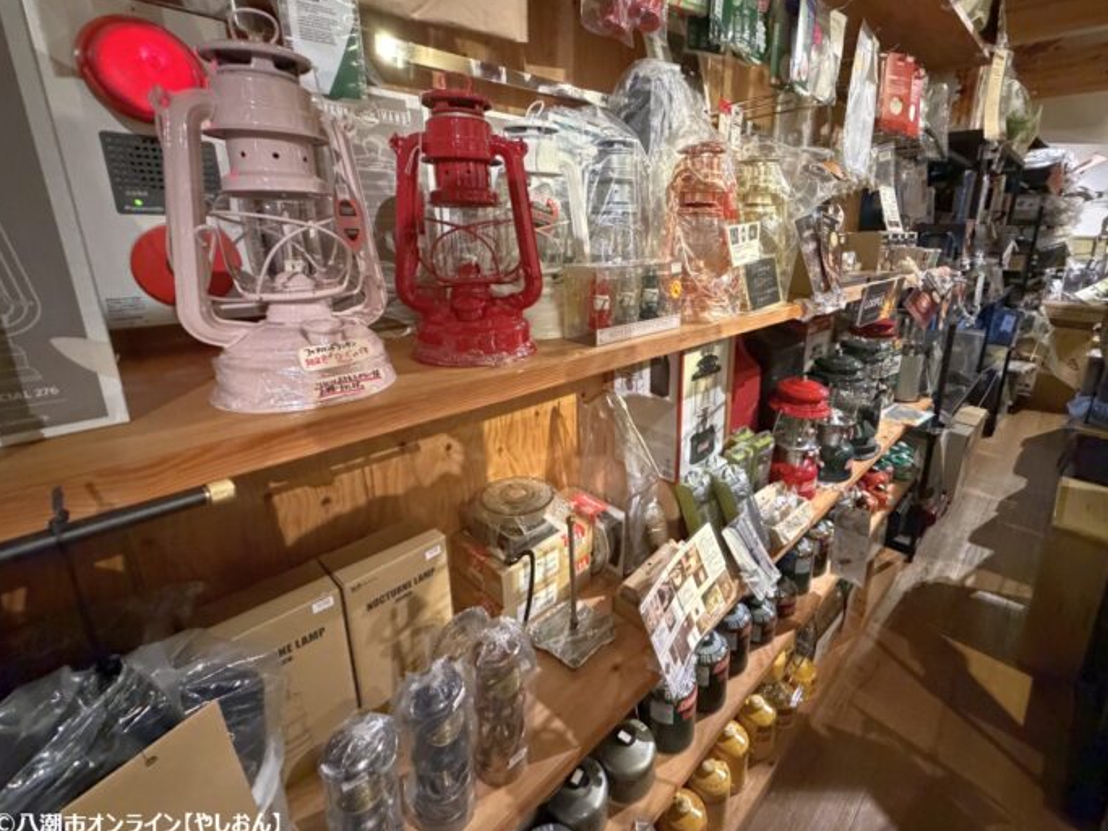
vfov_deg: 77.7
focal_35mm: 16
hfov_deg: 94.0
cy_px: 363
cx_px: 625
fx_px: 512
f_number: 2.2
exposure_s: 1/50
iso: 1250
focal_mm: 2.22
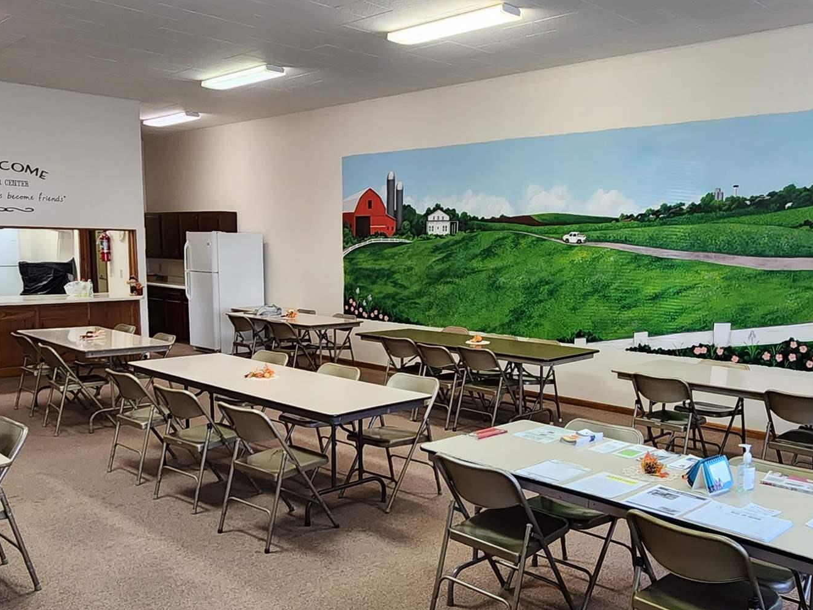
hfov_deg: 59.6
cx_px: 476
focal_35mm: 30
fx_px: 705
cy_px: 361
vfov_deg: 46.6
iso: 250
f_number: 2.2
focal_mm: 2.2
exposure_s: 1/60
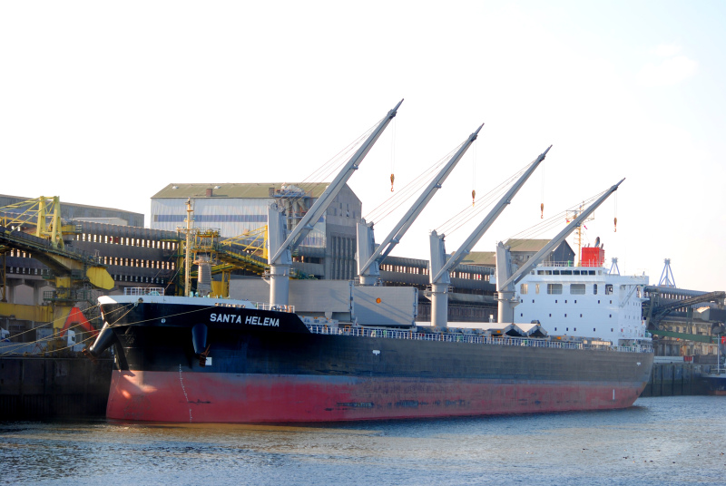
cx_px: 363
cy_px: 243
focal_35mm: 105
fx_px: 2121
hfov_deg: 19.4
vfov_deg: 13.1
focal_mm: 70
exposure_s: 1/320
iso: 100
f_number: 4.5
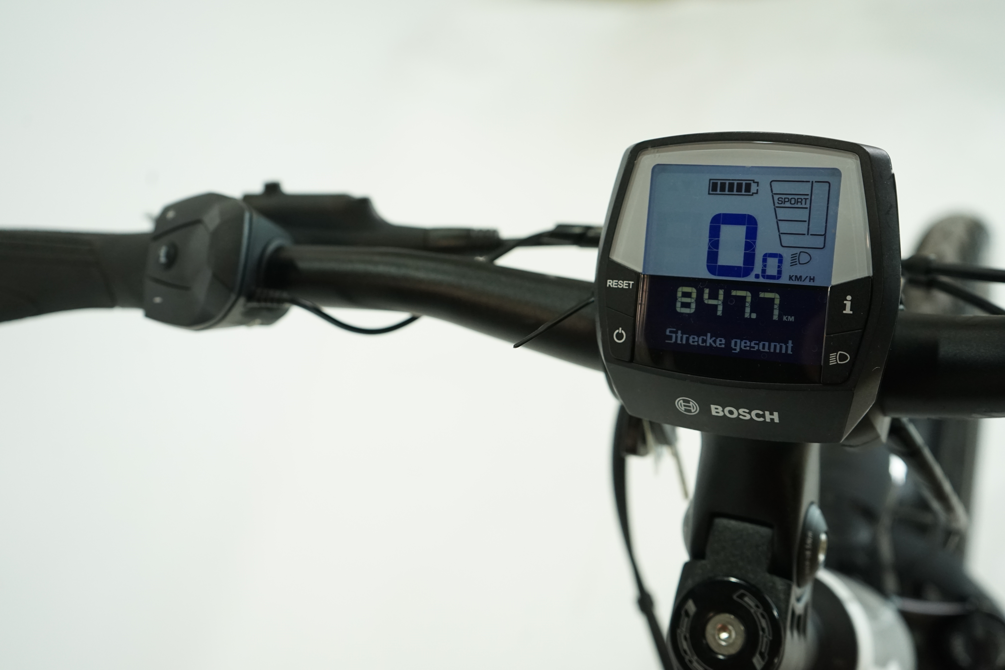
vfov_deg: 36.9
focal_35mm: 36
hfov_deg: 53.1
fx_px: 1005
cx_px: 502
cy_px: 335
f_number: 5
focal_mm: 36
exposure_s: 1/200
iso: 1600
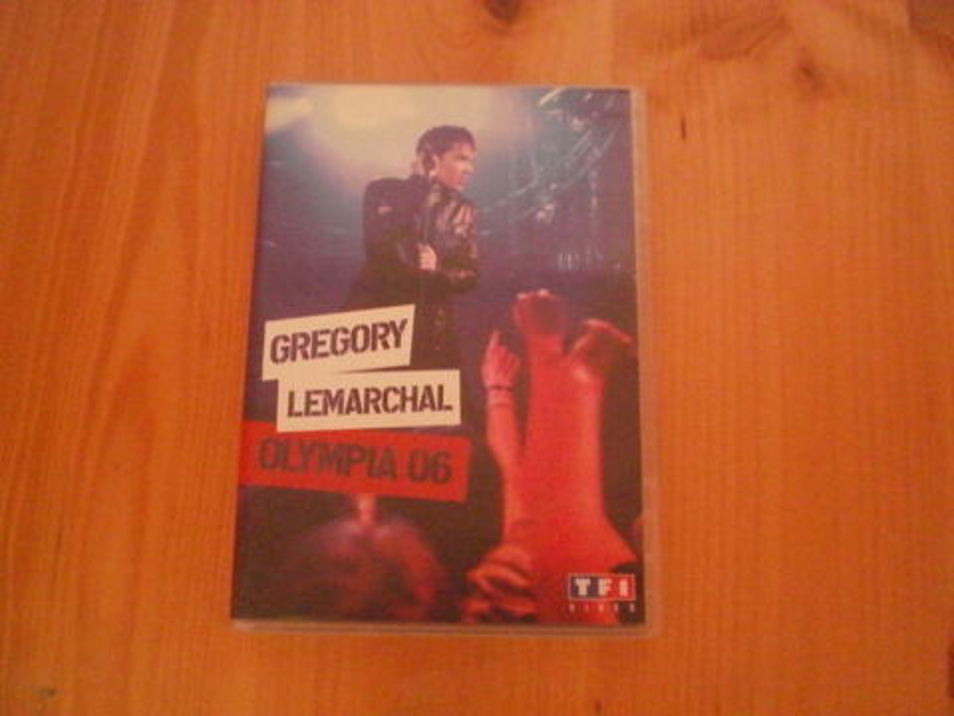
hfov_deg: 51.4
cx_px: 477
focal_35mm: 36
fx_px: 992
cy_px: 358
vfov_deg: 39.7
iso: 1600
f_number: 3.1
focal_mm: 6.3
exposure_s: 1/25
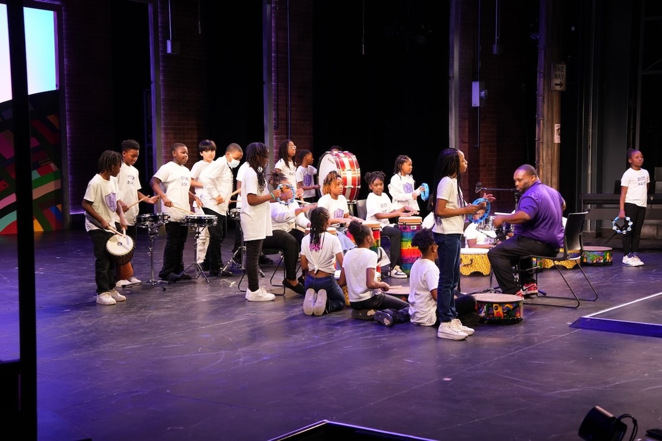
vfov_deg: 23.4
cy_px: 220
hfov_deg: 34.5
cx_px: 331
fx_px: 1067
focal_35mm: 58
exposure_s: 1/60
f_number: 4.5
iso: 1250
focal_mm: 58
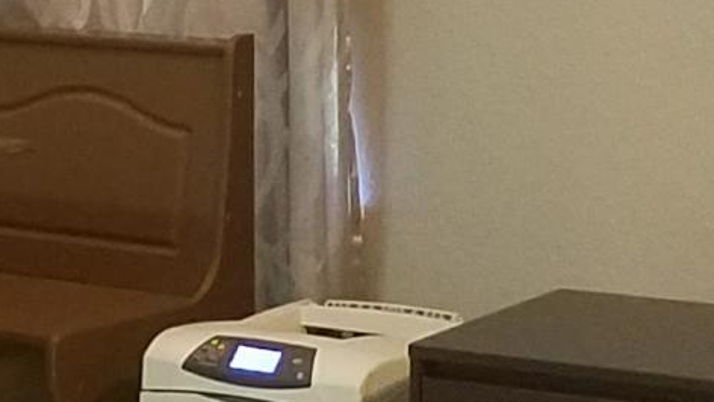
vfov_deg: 6.8
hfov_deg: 11.9
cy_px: 178
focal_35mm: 180
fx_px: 3409
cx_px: 228
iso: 250
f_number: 1.7
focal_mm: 4.2
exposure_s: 1/20
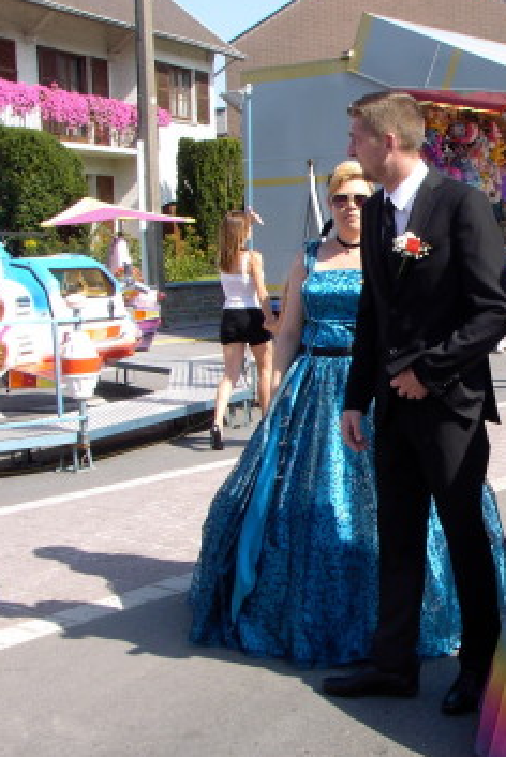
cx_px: 502
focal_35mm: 65
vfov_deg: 30.9
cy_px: 373
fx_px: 1368
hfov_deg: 20.3
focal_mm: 7.1
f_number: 4.5
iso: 70
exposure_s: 1/210
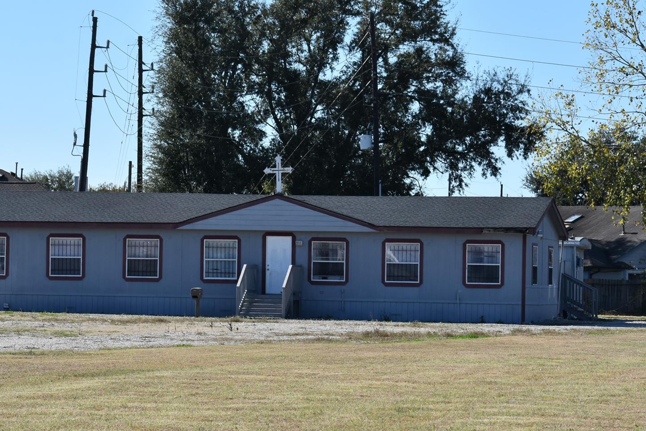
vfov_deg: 9.2
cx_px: 290
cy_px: 288
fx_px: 2674
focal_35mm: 149
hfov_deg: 13.8
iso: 400
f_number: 8
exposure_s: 1/1000
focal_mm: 70
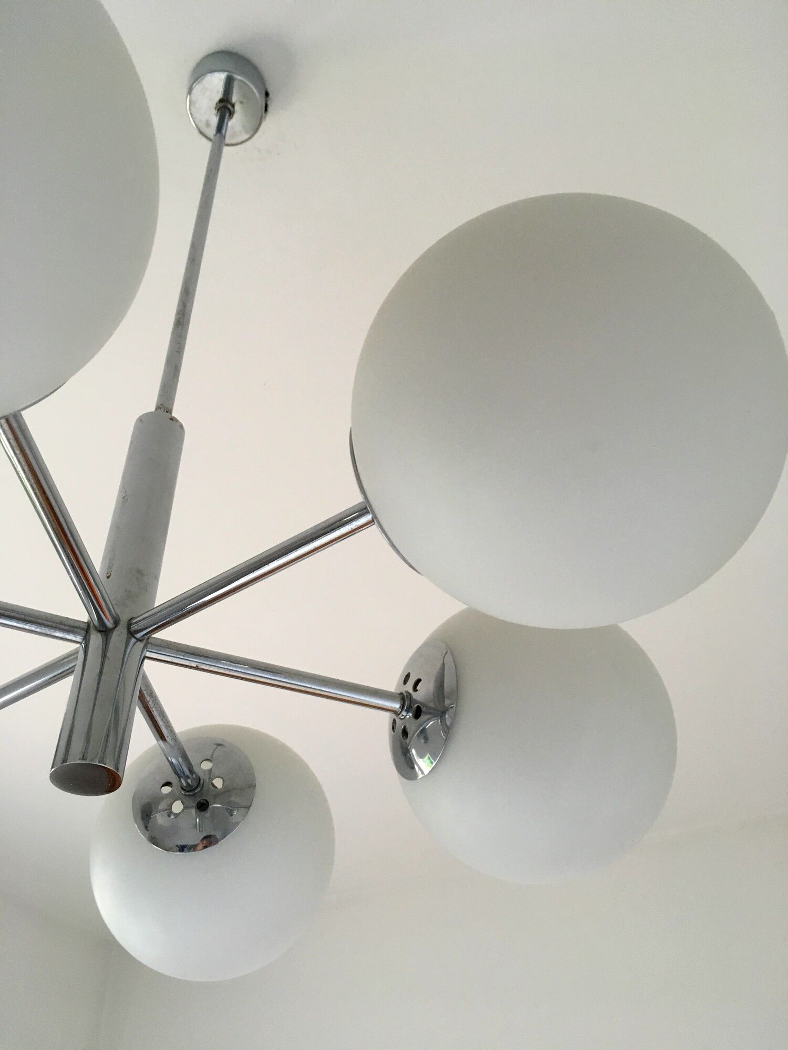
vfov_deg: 61.7
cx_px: 394
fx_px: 880
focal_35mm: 29
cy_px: 525
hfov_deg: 48.2
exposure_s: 1/33
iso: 125
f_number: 2.2
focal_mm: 4.15
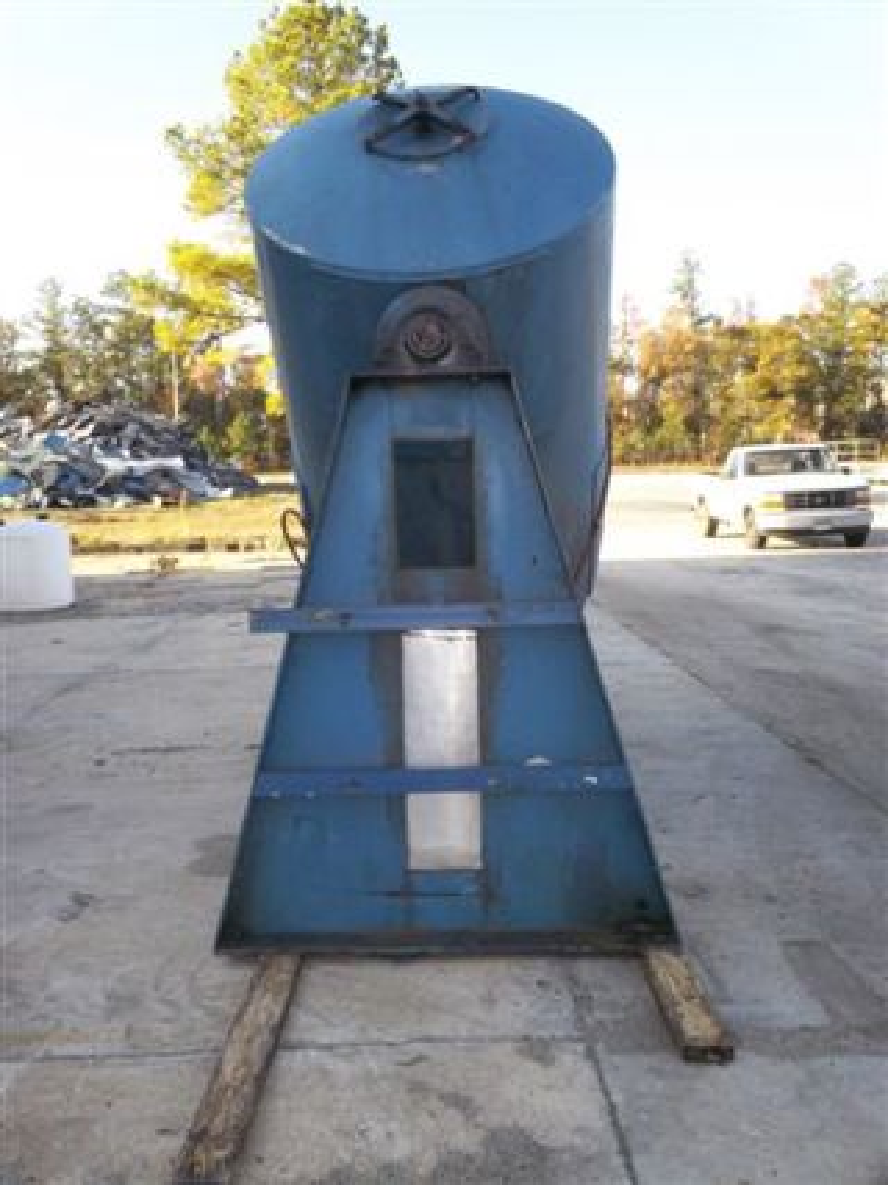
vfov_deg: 49.0
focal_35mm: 38
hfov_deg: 37.7
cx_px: 444
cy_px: 592
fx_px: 1300
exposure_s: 1/250
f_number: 4.5
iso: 160
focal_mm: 6.3
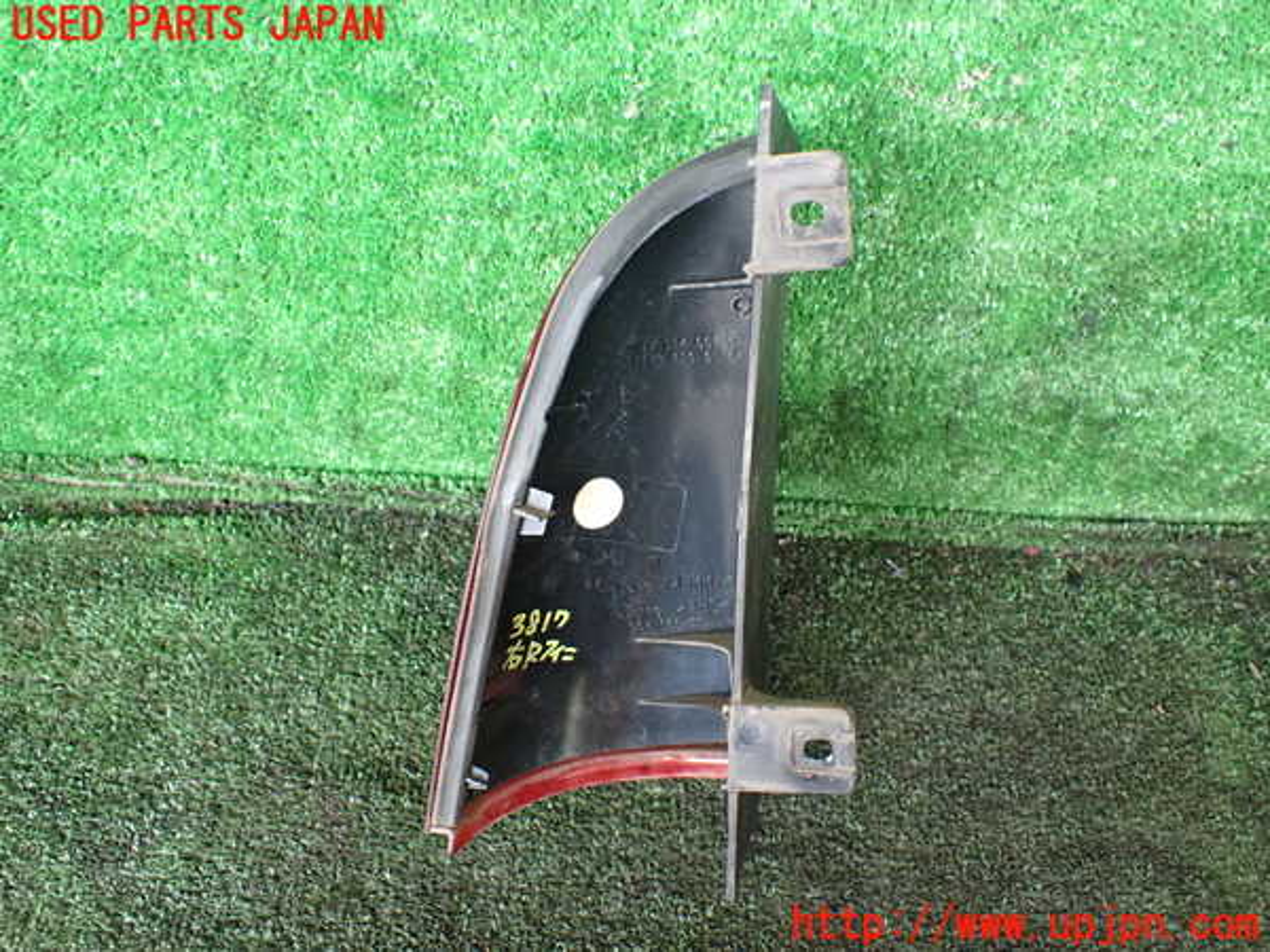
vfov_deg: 46.8
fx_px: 1101
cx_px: 635
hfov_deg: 60.0
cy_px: 476
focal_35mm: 30
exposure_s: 1/100
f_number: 2.3
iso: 800
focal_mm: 5.4
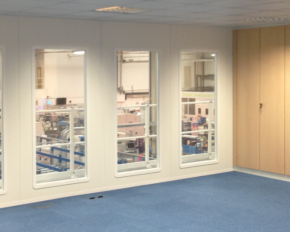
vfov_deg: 22.1
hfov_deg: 27.5
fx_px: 592
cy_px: 86
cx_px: 150
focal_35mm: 69
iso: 64
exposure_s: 1/20
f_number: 2.4
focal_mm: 4.13
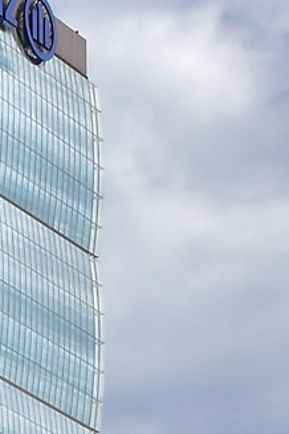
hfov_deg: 4.7
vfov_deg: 7.5
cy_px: 865
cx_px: -900
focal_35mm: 264
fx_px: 3179
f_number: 16
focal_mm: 24
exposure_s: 1/80
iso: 100
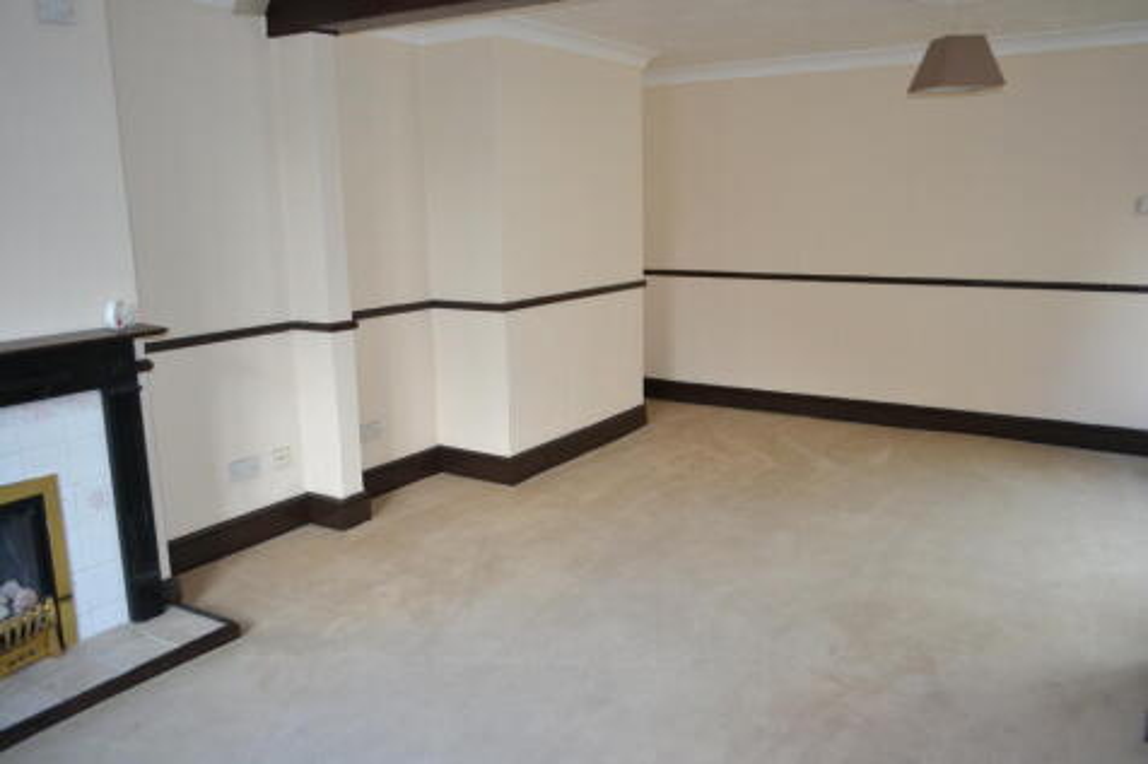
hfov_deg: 67.4
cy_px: 382
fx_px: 861
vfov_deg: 47.9
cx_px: 574
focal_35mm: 27
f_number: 3.5
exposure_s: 1/60
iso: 900
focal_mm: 18
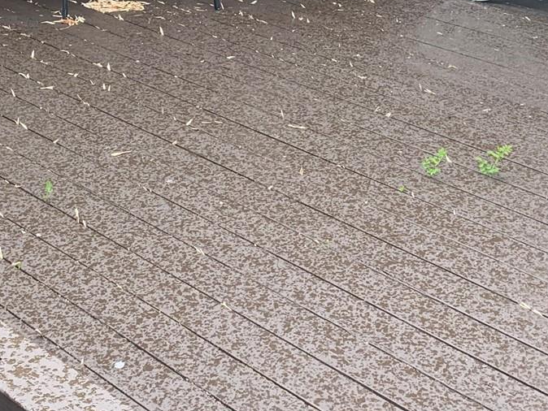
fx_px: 1251
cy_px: 13
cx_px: 247
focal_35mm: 79
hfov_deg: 24.7
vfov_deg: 18.3
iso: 25
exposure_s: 1/124
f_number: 1.8
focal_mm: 4.25
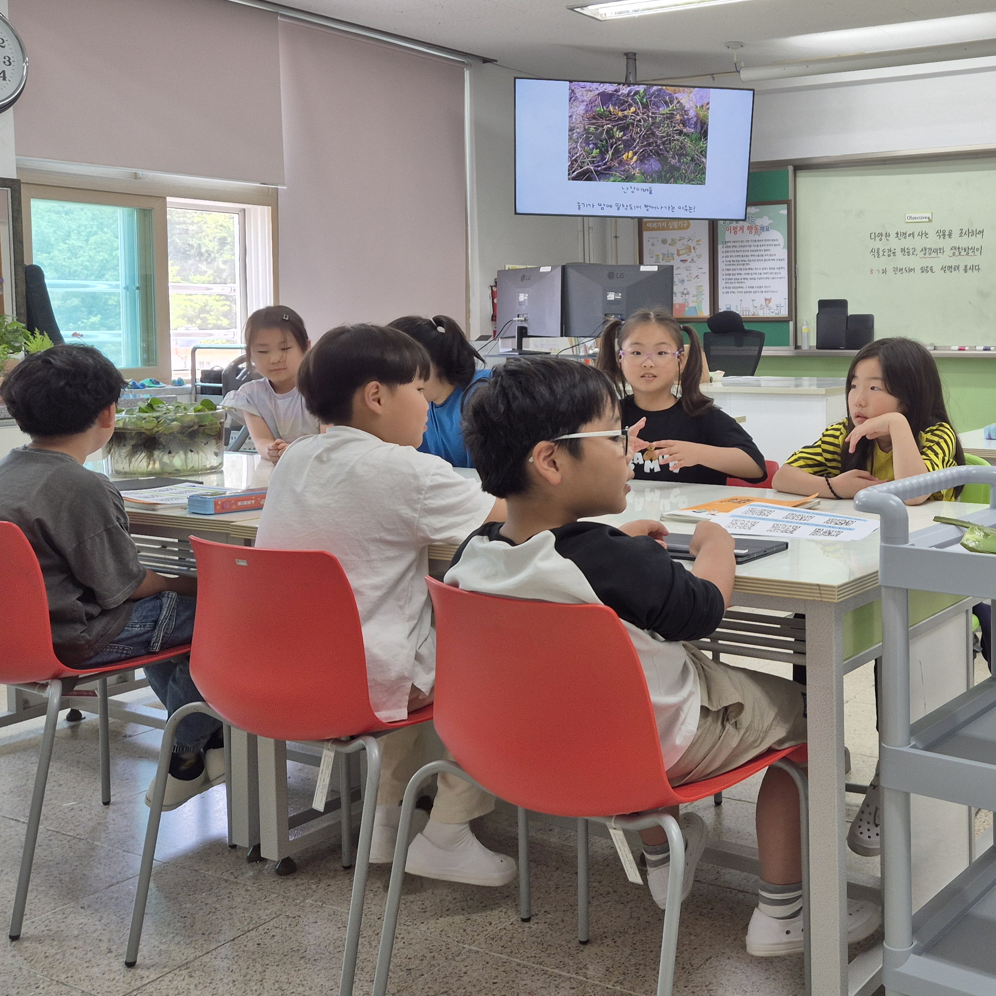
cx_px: 770
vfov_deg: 42.5
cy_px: 376
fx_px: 1270
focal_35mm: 39
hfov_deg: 41.3
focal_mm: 5.4
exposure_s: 1/120
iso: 40
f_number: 1.8
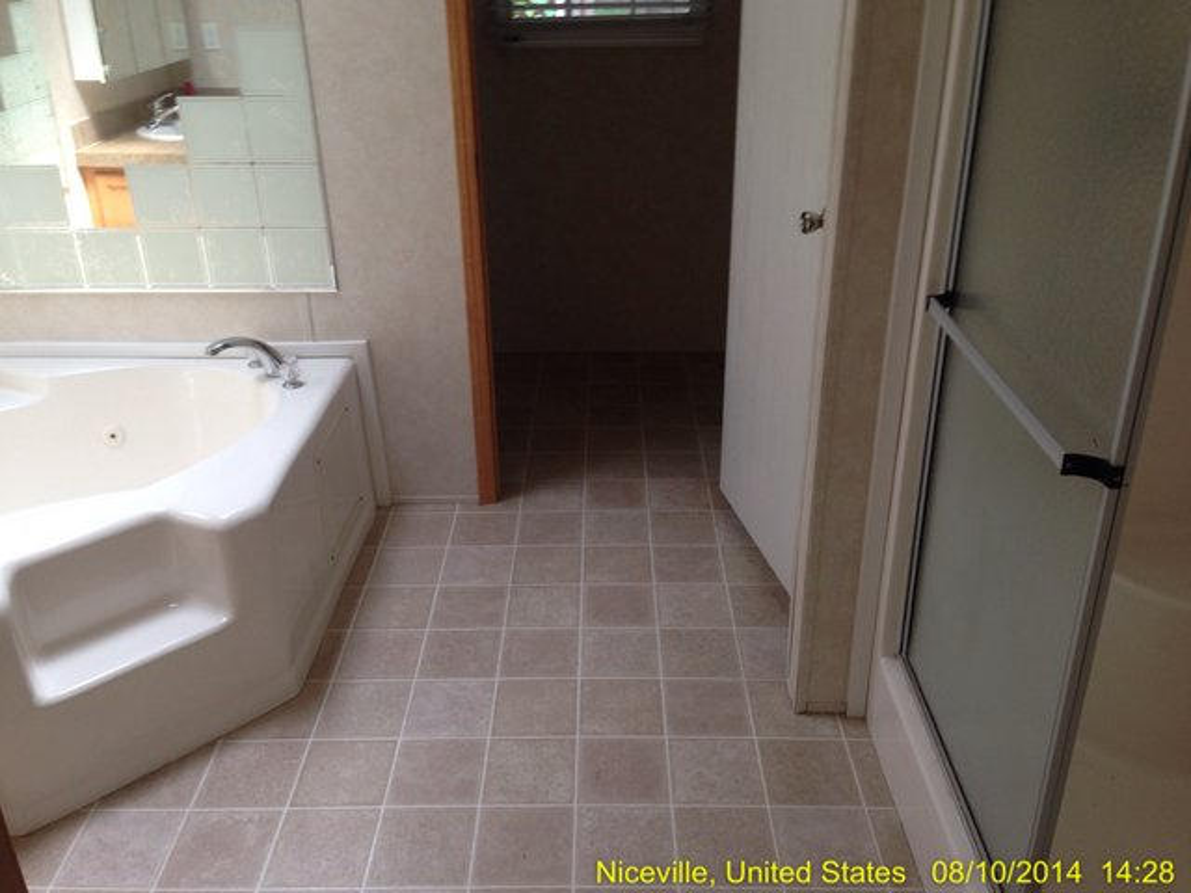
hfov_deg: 55.4
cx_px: 596
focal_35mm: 33
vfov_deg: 42.9
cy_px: 446
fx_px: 1135
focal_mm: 4.12
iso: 50
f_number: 2.4
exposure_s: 1/40
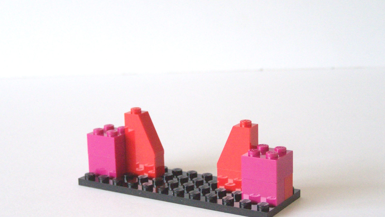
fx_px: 786
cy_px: 132
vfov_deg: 15.7
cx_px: 194
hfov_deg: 27.5
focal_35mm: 77
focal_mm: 11.1
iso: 400
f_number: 3.2
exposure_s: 1/60
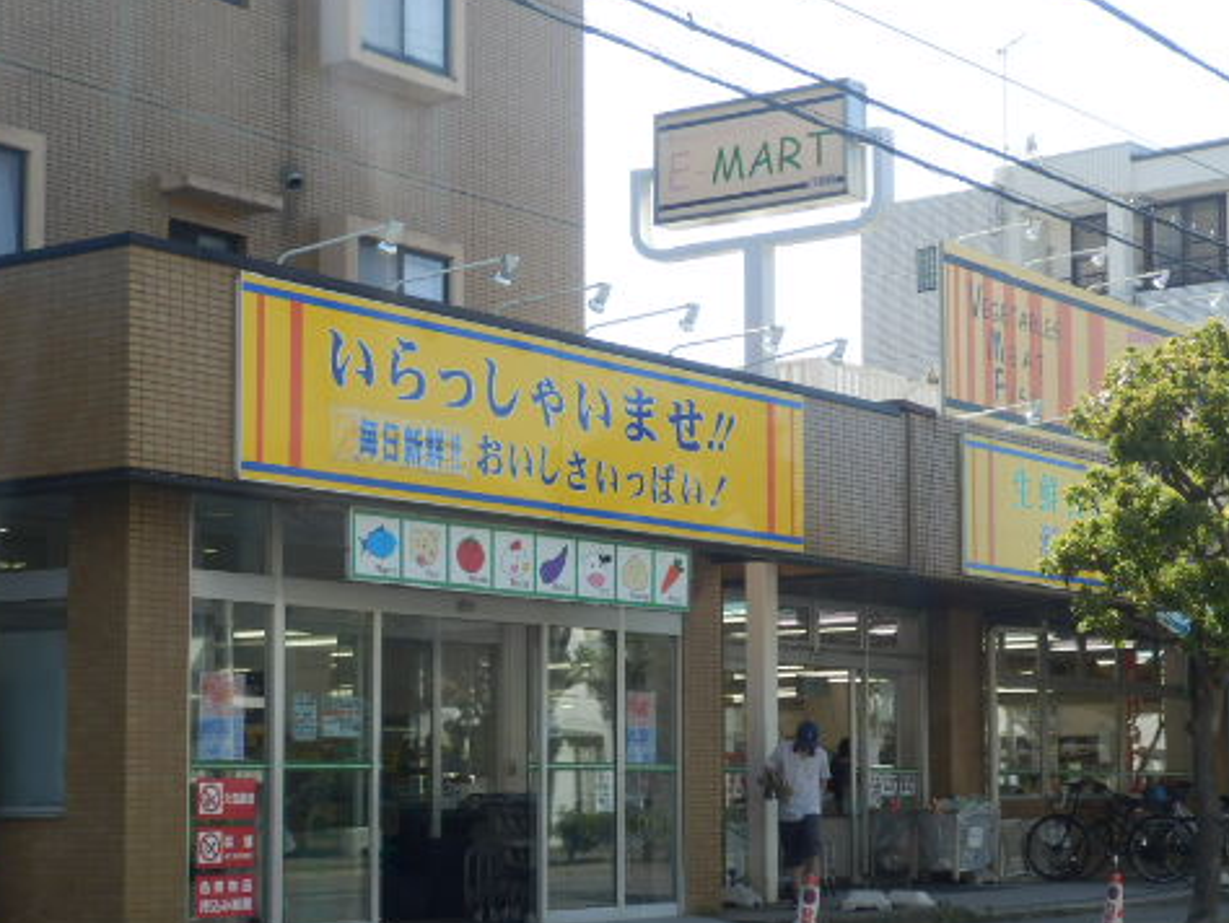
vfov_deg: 17.4
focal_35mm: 85
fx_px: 3019
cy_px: 586
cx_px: 710
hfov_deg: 23.0
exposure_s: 1/200
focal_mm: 11.1
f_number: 4.6
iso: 80
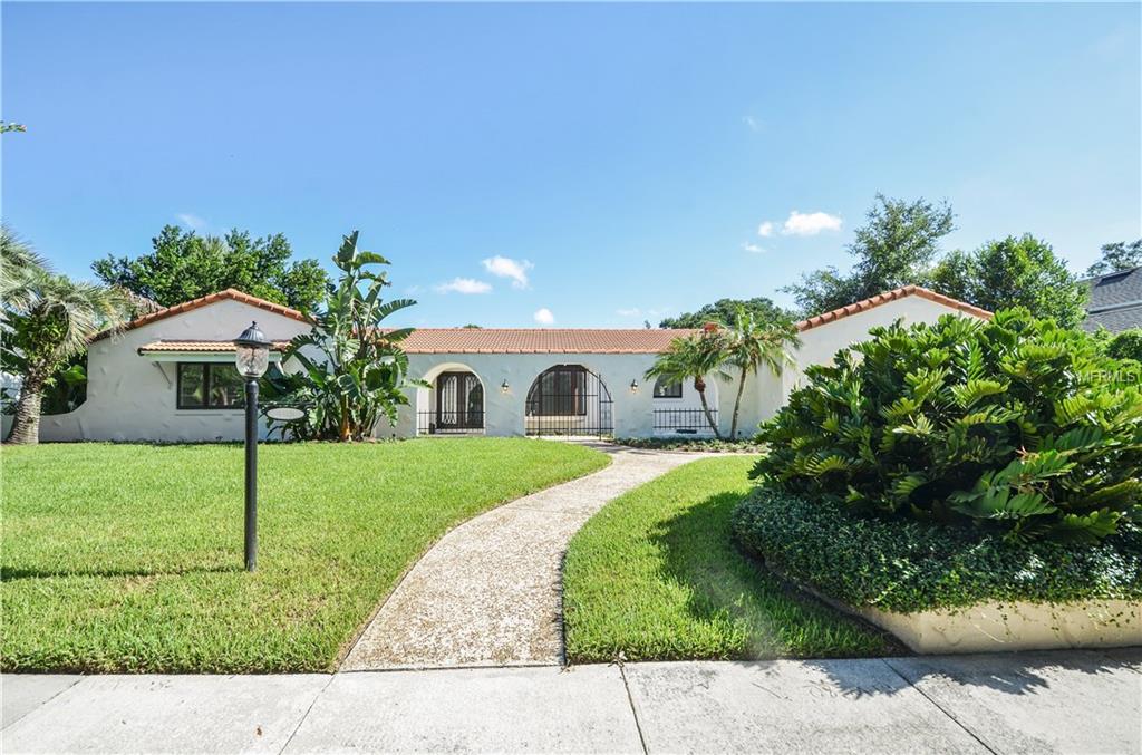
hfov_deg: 100.5
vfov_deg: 77.0
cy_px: 378
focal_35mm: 15
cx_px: 571
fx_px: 475
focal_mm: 10
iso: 200
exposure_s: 1/250
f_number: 8
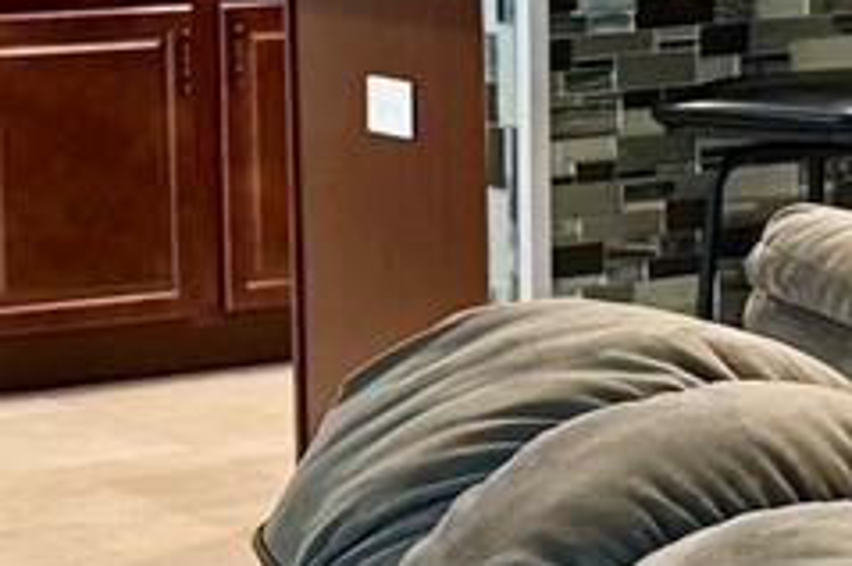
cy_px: 214
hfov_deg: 12.1
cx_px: 913
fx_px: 3949
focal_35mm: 167
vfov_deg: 8.2
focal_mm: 6.76
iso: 400
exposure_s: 1/60
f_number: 1.78
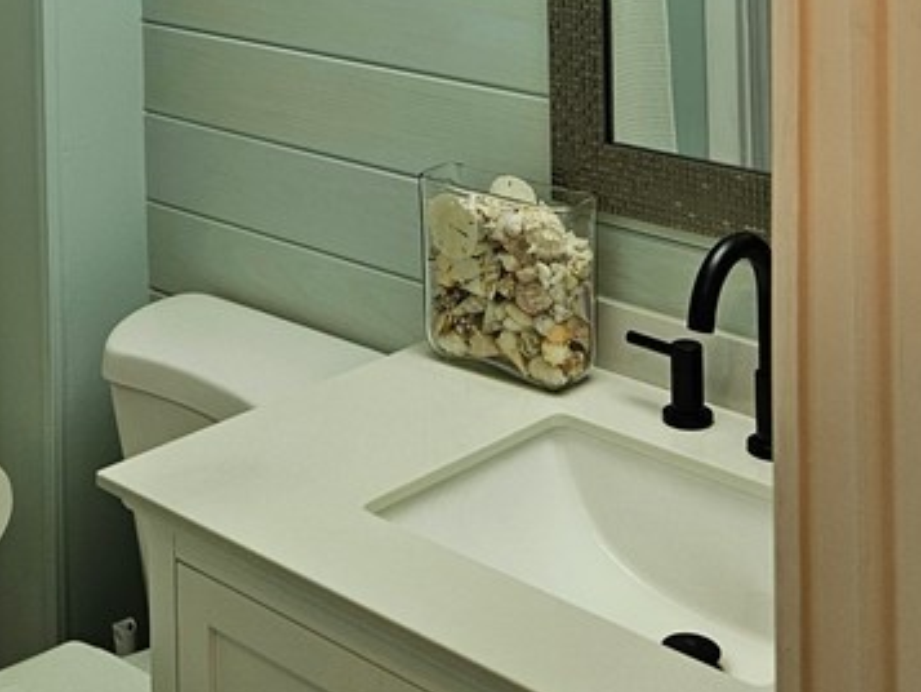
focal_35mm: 66
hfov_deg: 29.3
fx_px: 1757
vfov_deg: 20.4
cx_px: 348
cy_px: -199
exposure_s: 1/120
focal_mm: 5.4
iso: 100
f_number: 1.8
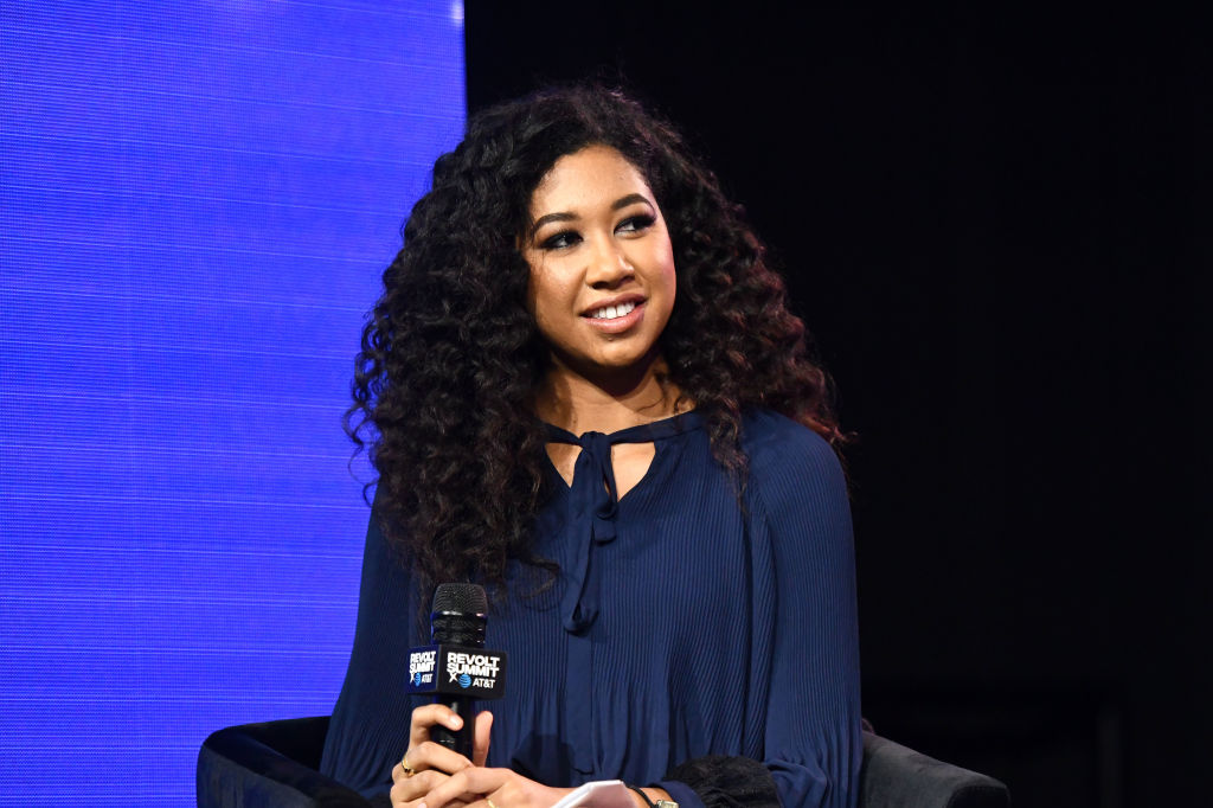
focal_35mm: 255
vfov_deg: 5.4
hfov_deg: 8.1
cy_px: 404
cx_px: 606
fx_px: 8589
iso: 2500
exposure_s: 1/2000
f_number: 4
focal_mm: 170
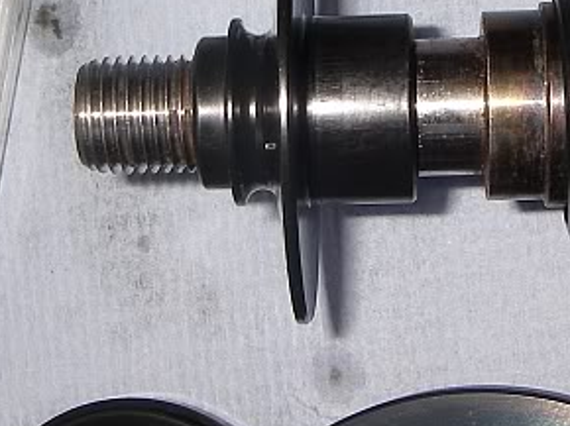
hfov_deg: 18.7
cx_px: 354
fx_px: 1728
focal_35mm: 105
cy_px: 63
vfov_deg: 14.0
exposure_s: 1/40
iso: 64
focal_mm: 6.3
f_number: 6.6
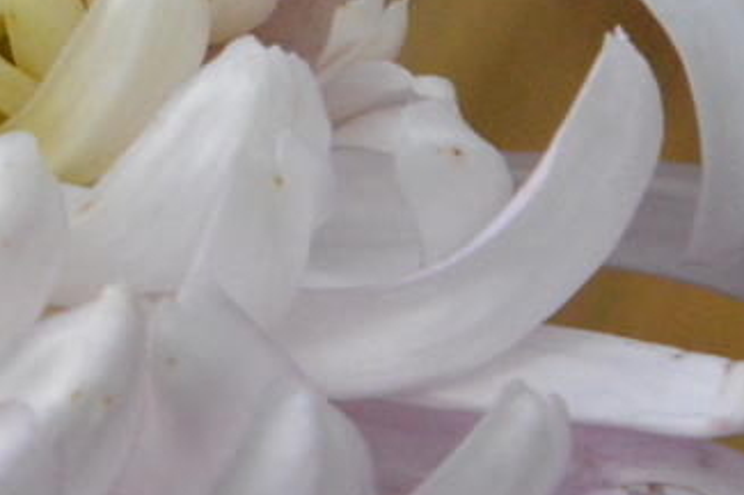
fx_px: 11334
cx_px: -332
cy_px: -17
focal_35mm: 549
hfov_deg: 3.7
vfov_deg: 2.5
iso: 6400
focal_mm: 116
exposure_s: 1/200
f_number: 20
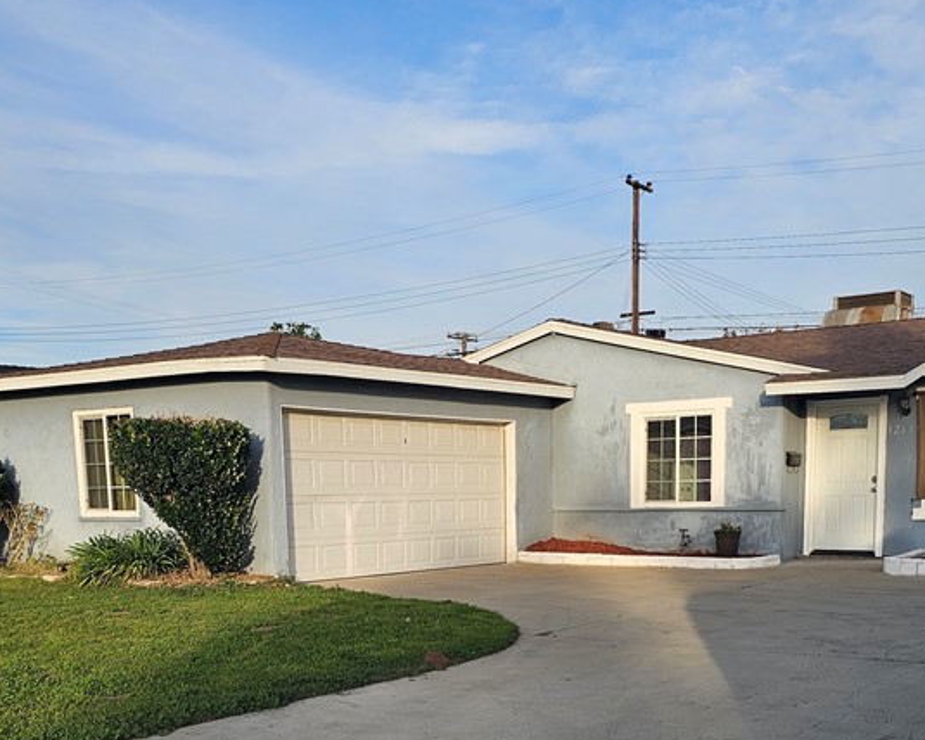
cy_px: 612
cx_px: 493
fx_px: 1177
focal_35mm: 43
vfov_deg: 33.7
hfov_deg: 42.9
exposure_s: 1/425
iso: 10
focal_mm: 6.3
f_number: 1.7
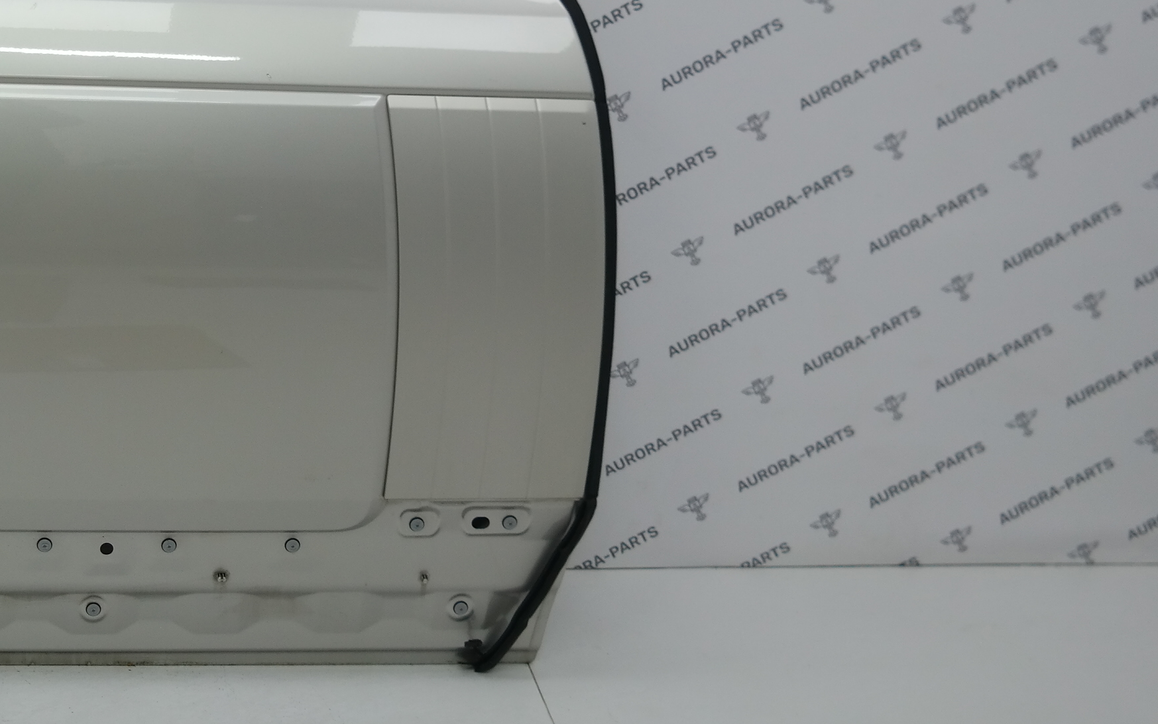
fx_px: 2935
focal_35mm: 93
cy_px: 59
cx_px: 150
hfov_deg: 21.9
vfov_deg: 13.9
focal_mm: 27
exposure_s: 1/80
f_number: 4
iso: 200
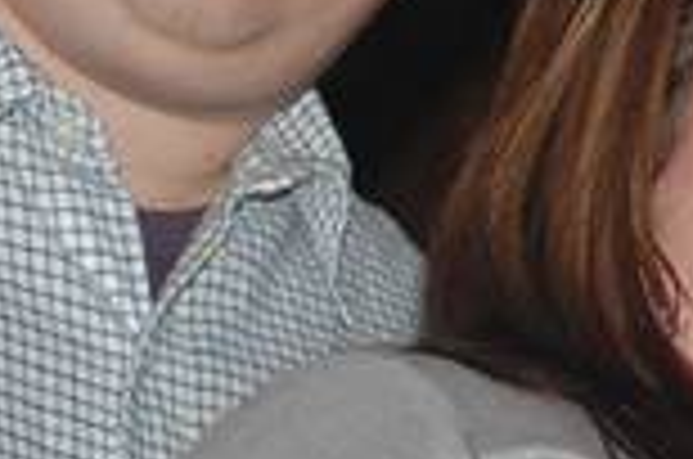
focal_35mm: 295
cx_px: 936
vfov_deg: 4.6
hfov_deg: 6.9
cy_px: -68
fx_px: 5663
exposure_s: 1/60
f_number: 4
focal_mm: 55
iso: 400
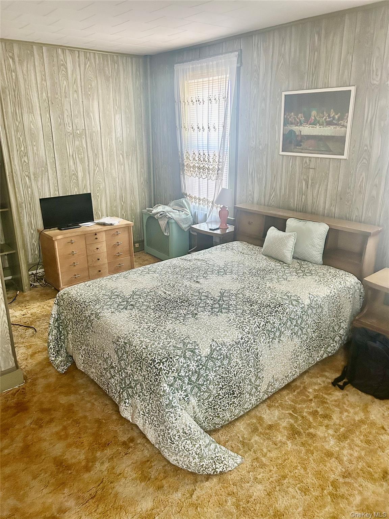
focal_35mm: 26
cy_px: 260
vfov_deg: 67.3
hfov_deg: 53.1
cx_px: 194
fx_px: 390
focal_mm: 5.7
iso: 500
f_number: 1.5
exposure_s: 1/60
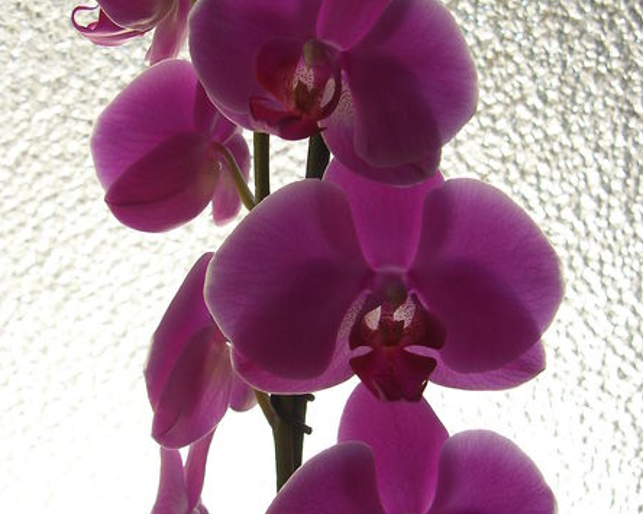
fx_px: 1256
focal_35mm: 66
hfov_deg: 28.7
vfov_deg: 23.1
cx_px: 319
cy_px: 246
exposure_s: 1/160
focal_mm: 12.9
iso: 50
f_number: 4
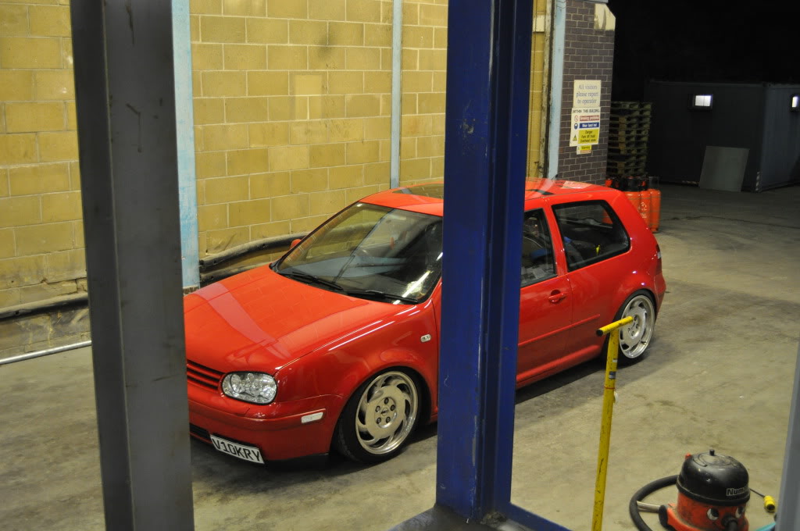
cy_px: 266
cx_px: 400
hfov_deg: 49.6
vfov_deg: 34.1
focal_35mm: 39
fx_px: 866
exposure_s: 1/25
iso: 1600
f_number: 4.2
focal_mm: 26
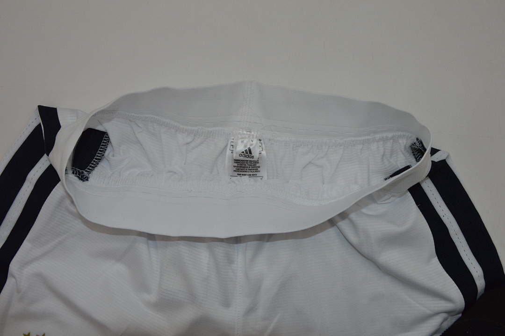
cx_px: 252
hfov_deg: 53.2
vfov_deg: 36.8
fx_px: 505
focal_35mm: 36
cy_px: 168
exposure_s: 1/200
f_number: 14
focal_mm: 24
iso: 400
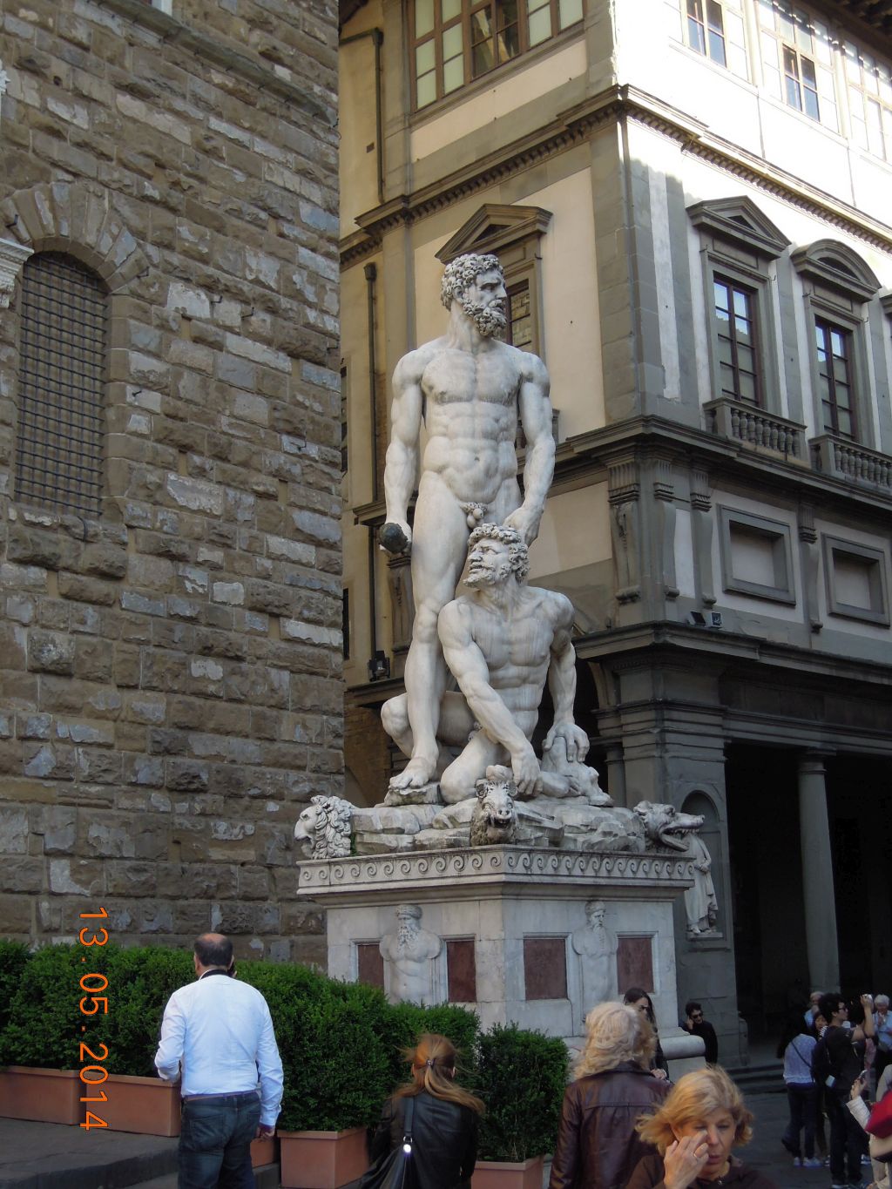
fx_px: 1718
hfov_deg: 29.1
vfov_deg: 38.2
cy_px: 594
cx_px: 446
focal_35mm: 50
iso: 160
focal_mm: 9
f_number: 3.3
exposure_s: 1/400
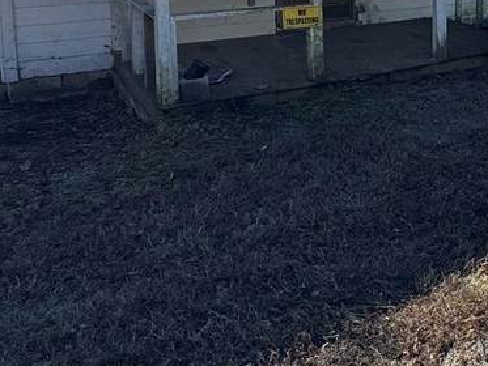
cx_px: 585
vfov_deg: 28.1
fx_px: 677
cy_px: -16
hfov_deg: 32.7
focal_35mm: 48
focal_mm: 2.22
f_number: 2.2
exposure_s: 1/512
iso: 40
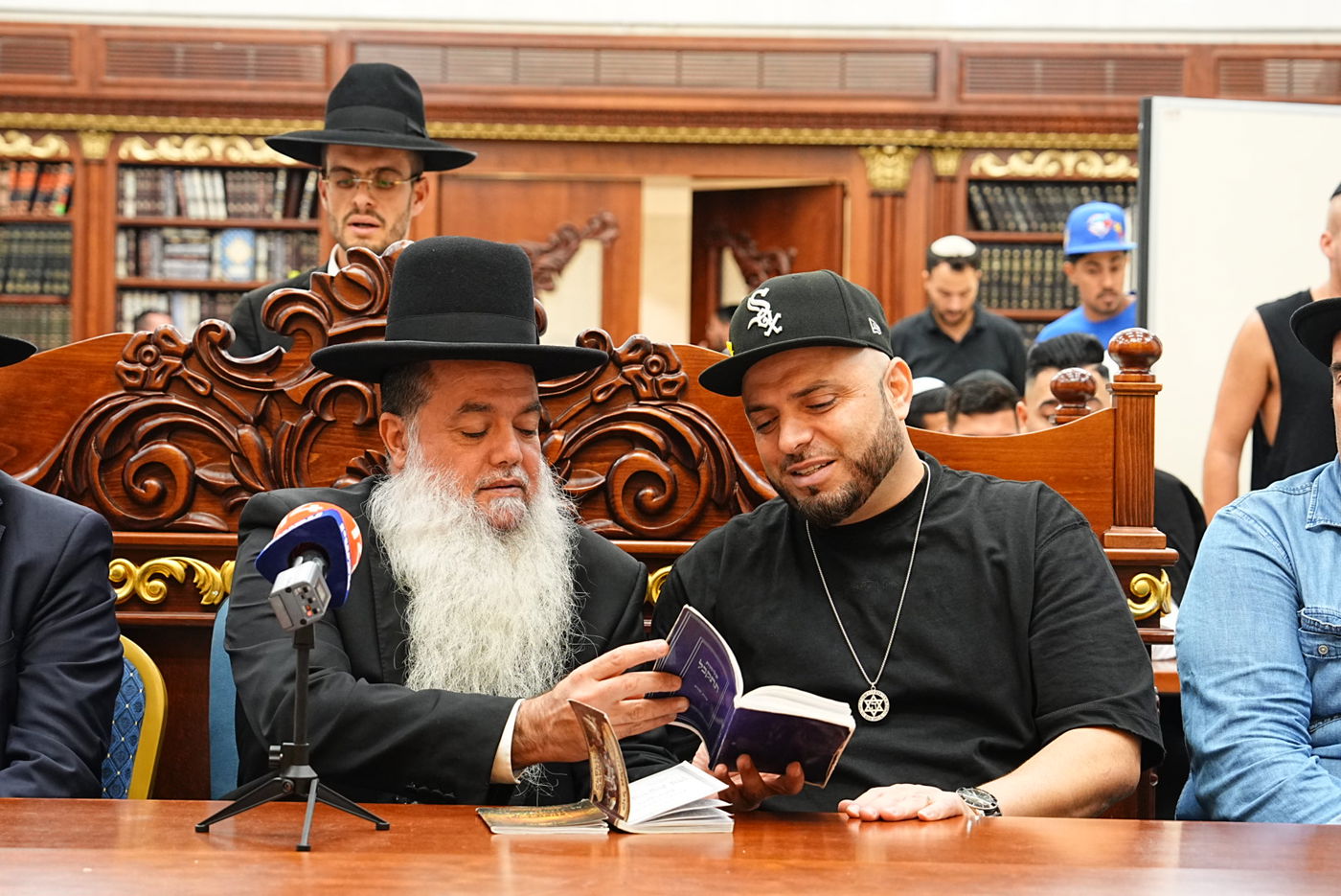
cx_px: 670
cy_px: 448
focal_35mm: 84
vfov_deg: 16.3
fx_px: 3130
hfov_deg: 24.2
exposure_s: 1/160
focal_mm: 56
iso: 1600
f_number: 4.5
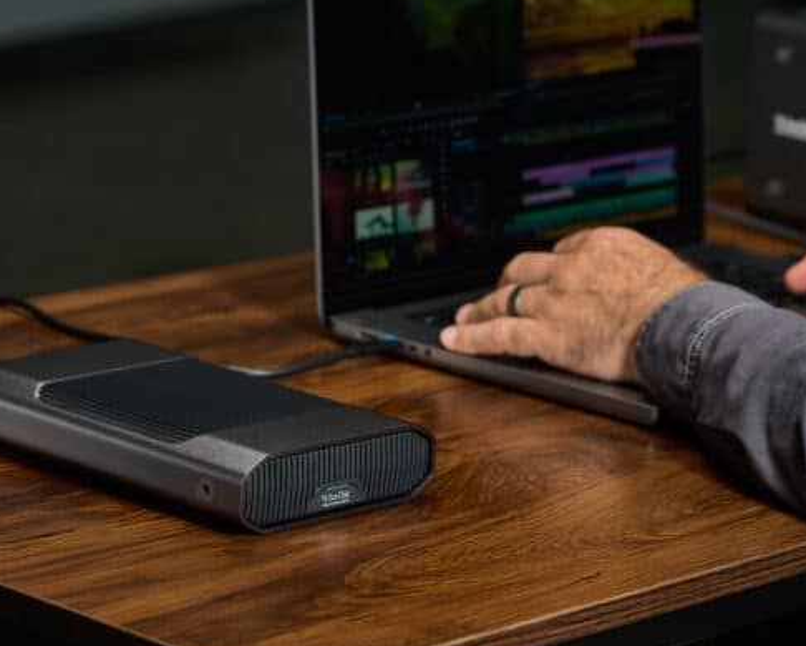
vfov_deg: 9.8
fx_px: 3770
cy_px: 246
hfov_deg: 12.2
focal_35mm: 158
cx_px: 541
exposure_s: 1/160
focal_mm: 105
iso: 400
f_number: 5.6
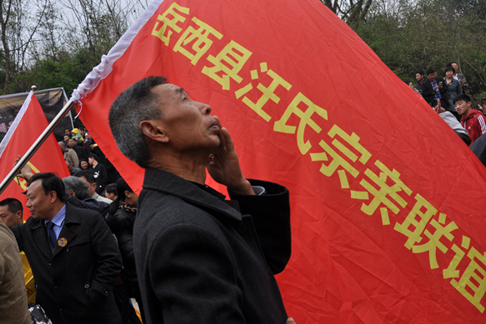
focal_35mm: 37
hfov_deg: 51.9
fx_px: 500
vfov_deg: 36.0
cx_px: 238
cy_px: 164
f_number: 8
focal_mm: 24
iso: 200
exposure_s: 1/250
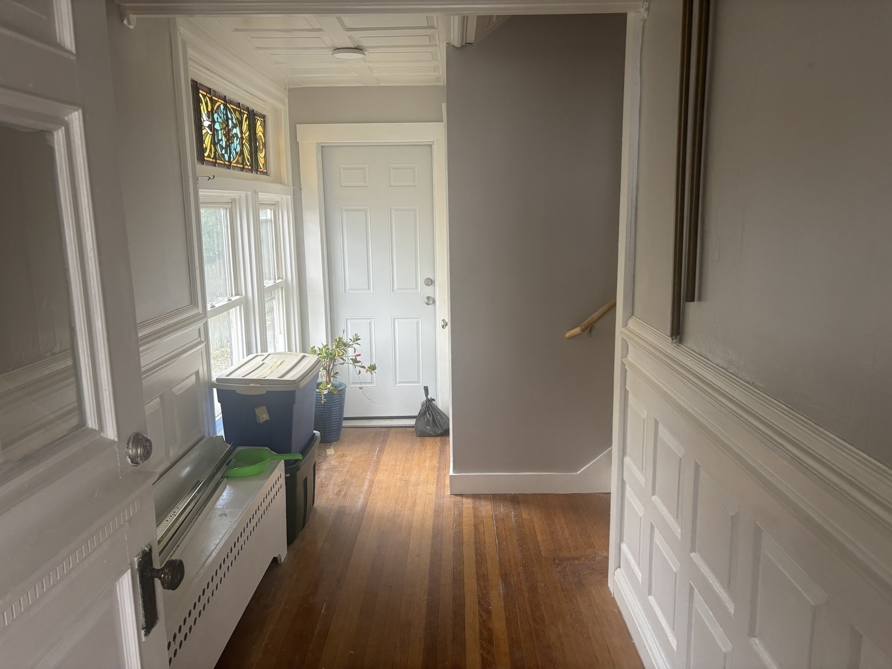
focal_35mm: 26
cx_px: 446
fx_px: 670
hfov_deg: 67.3
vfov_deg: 53.1
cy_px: 334
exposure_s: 1/106
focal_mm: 5.96
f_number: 1.6
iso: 125
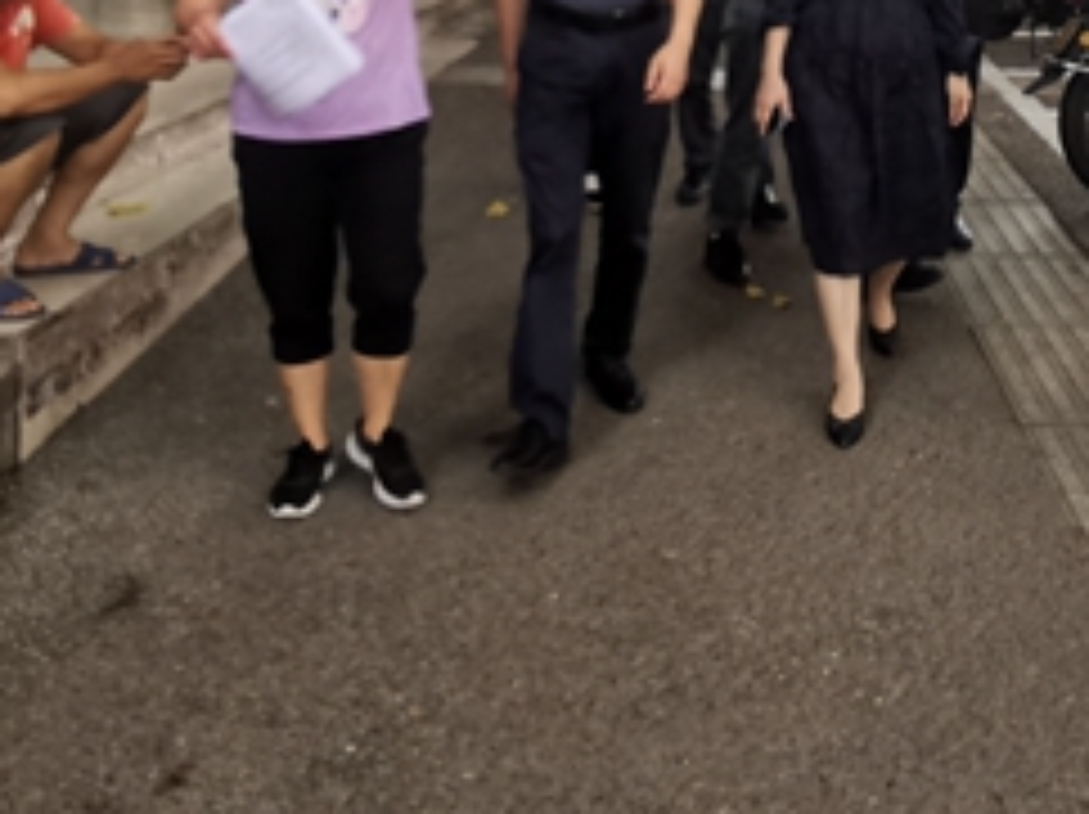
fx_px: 1414
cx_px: 796
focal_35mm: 45
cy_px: -103
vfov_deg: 28.8
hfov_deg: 41.1
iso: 125
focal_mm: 2.26
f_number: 2.2
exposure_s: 1/100
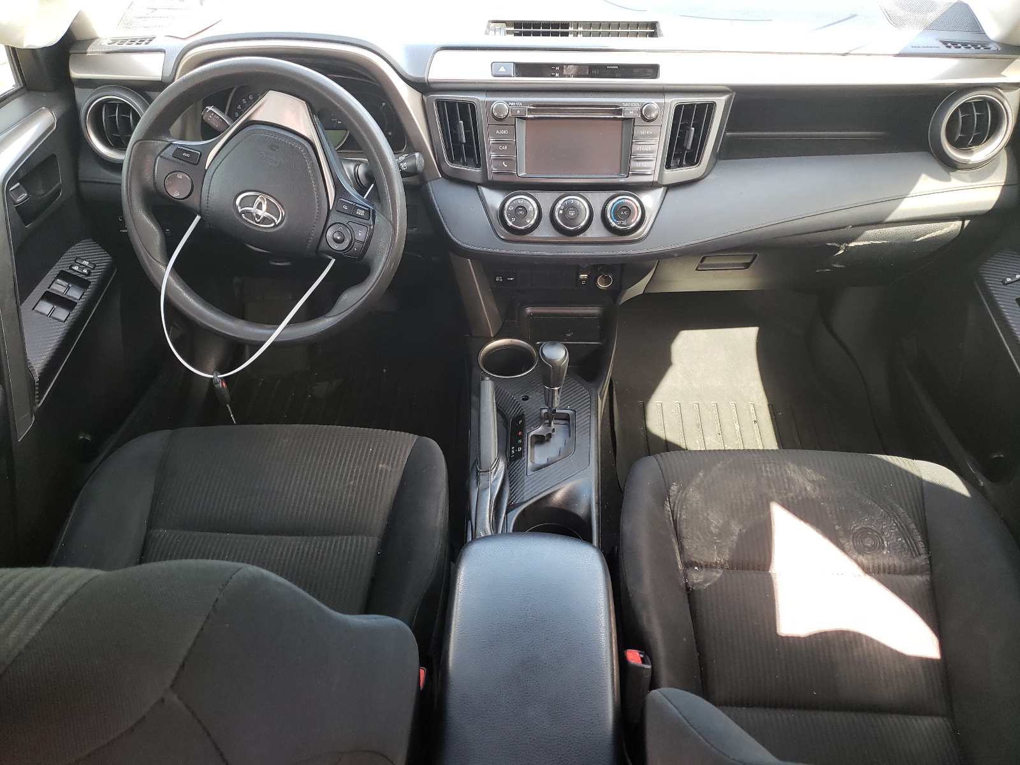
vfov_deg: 53.1
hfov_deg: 67.3
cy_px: 382
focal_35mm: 26
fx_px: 766
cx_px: 510
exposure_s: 1/100
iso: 73
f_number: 1.5
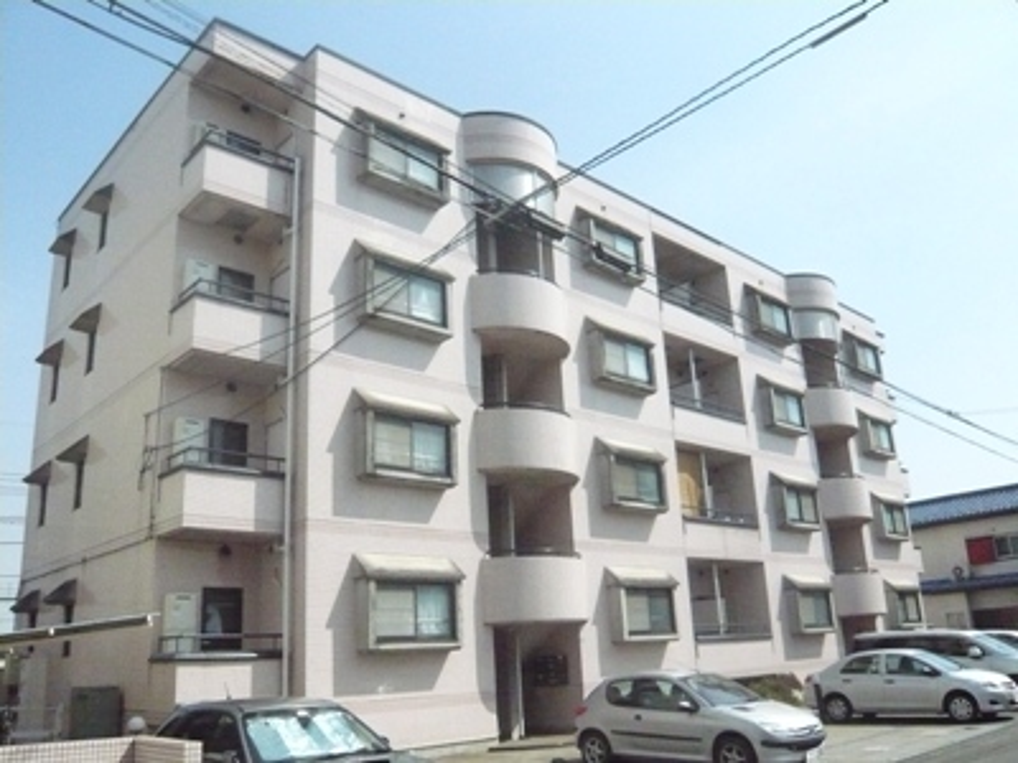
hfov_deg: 63.4
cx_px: 509
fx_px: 823
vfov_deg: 49.7
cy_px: 382
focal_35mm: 28
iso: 1250
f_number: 8
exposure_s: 1/2000
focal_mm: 4.6
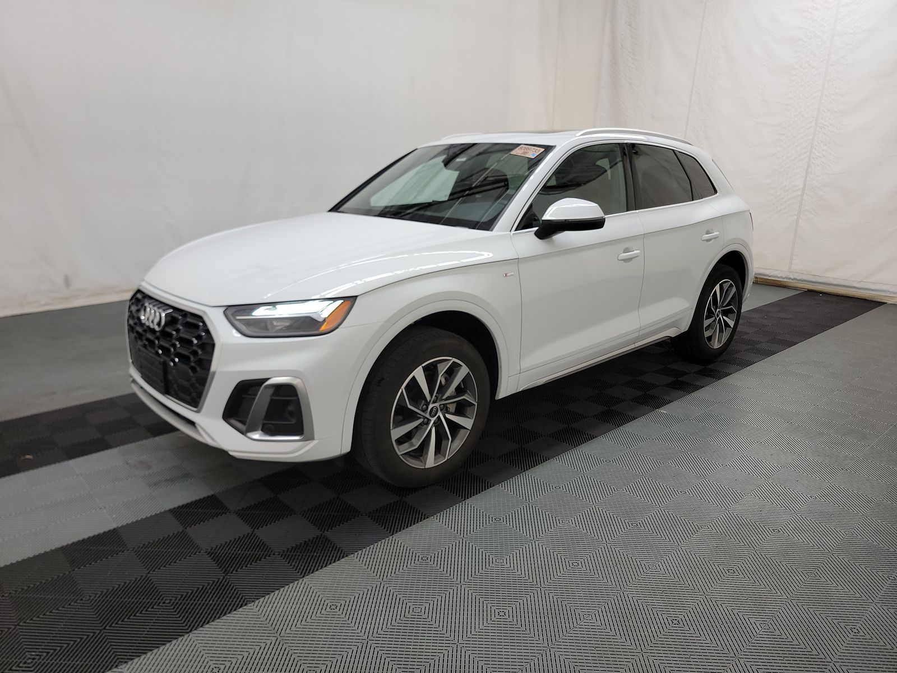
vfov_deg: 56.8
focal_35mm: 24
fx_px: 622
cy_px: 336
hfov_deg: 71.6
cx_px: 448
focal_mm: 6.7
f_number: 1.8
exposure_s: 1/59
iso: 158
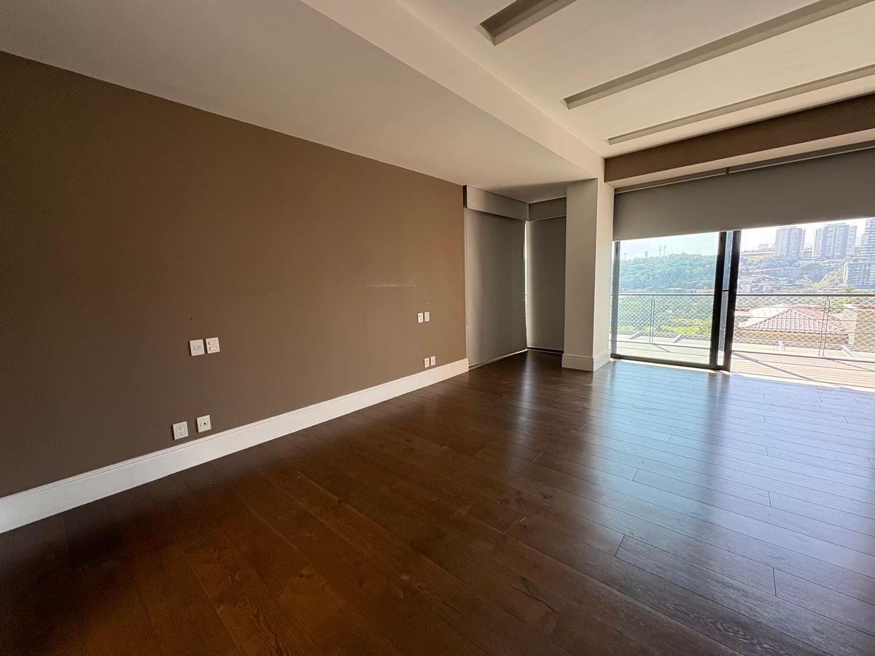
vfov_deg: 85.7
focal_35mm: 14
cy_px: 328
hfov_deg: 102.1
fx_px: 354
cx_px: 438
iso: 125
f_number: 2.2
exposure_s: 1/127
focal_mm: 2.22
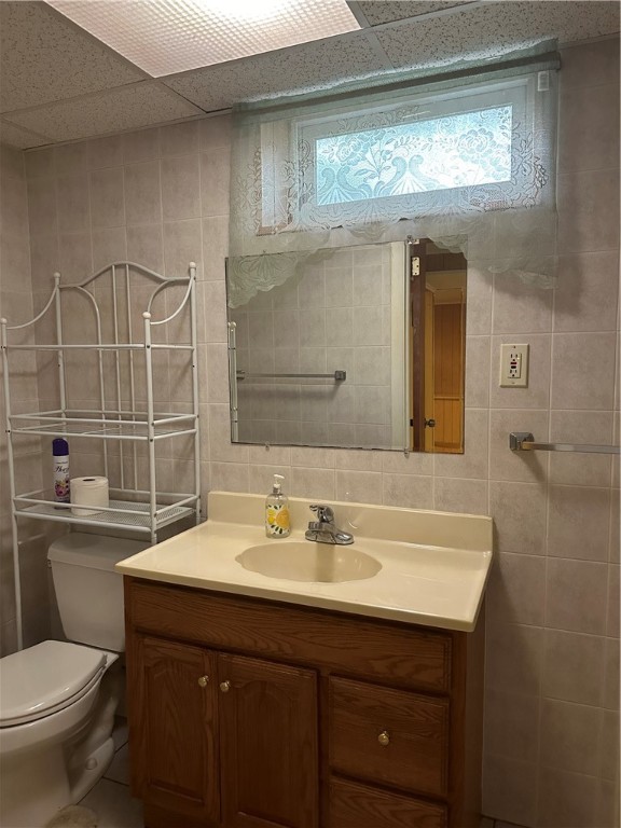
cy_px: 414
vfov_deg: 71.6
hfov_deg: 56.8
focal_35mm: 24
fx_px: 574
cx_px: 310
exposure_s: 1/60
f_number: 1.78
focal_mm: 6.86
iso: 640
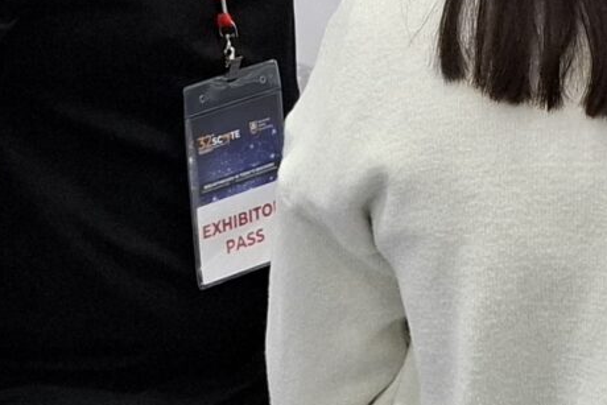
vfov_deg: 9.7
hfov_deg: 15.1
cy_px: -367
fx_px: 2243
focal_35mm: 133
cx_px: 643
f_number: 1.8
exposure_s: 1/100
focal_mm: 5.54
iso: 100
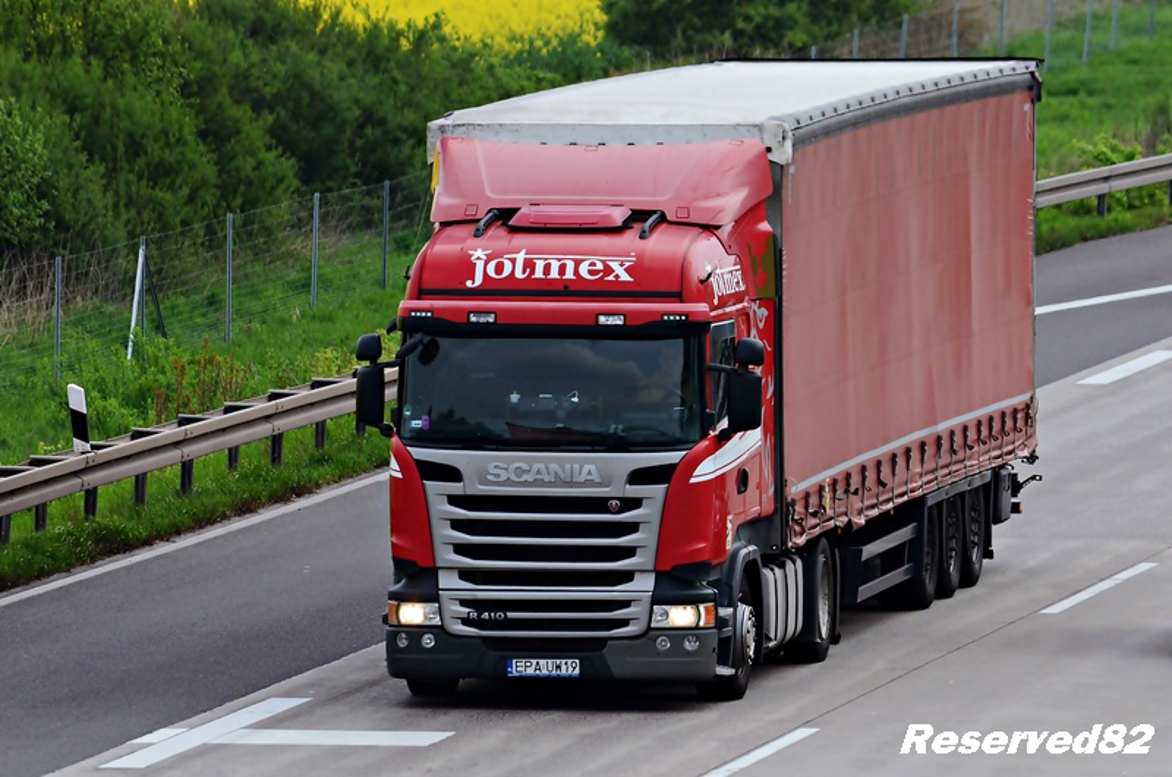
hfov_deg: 4.9
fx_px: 13646
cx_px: 586
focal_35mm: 420
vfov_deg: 3.3
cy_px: 388
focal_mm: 280
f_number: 10
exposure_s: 1/1250
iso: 800
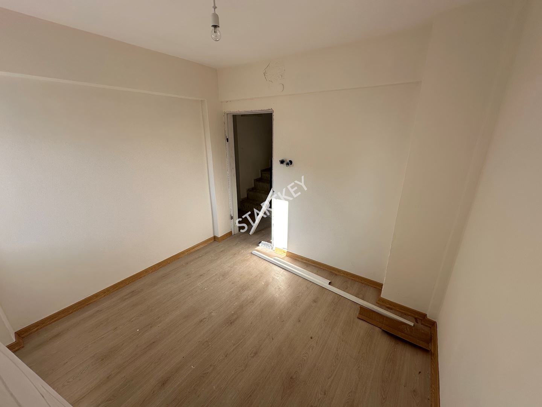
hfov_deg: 102.1
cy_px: 204
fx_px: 219
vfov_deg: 85.7
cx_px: 271
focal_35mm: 14
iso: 40
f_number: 2.2
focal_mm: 2.22
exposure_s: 1/244
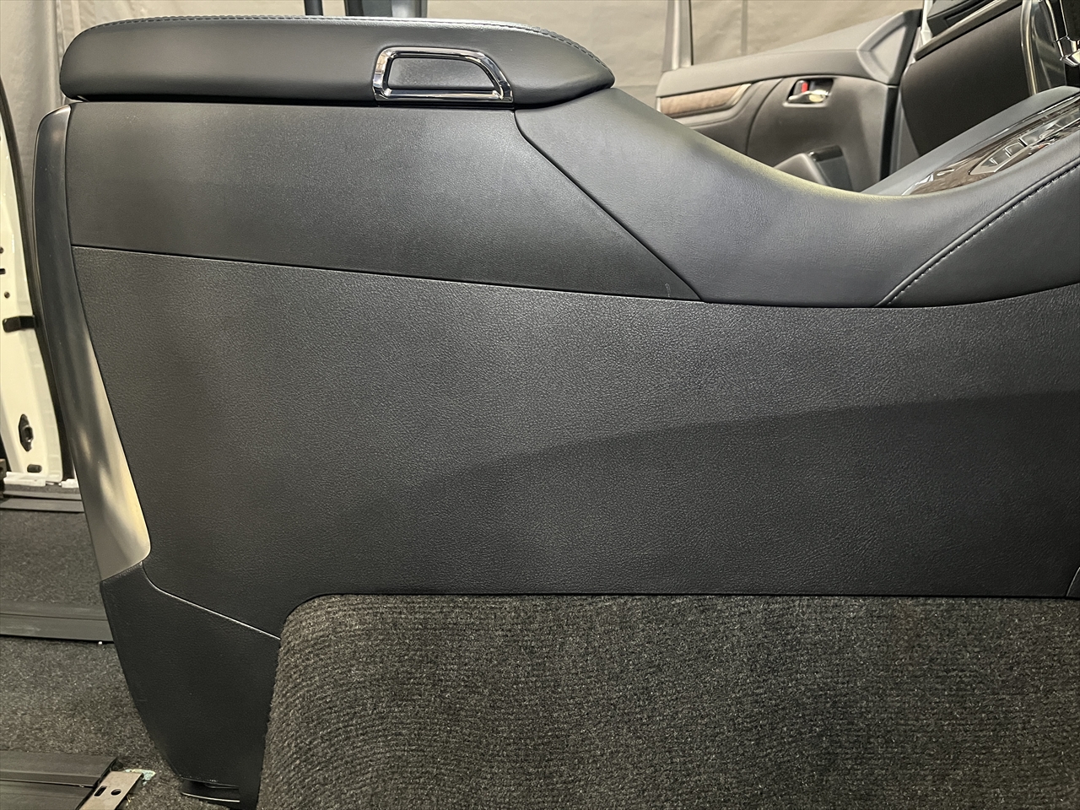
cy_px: 405
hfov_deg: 67.3
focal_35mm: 26
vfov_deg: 53.1
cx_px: 540
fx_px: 811
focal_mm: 5.1
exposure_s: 1/30
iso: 640
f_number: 1.6
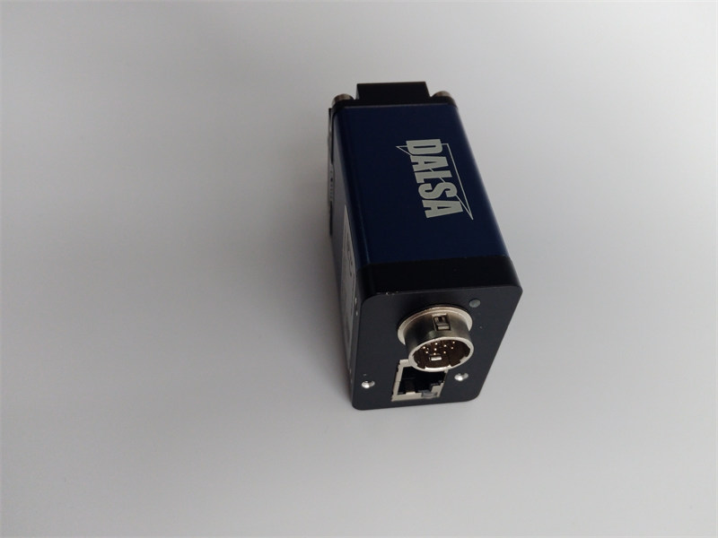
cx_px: 359
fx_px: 560
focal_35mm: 27
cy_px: 269
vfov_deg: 51.4
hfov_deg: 65.3
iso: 148
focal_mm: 3.79
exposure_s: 1/33
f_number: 2
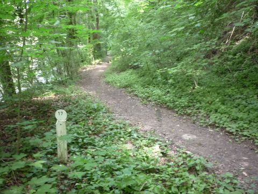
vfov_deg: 44.2
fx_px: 239
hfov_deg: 56.8
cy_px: 97
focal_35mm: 32
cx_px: 129
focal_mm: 5.2
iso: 400
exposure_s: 1/30
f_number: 3.3
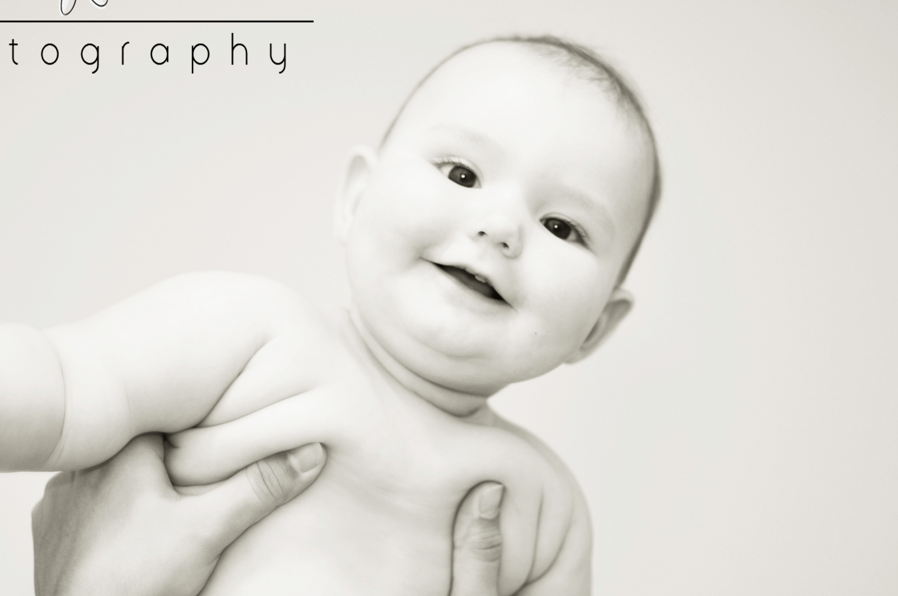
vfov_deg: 13.5
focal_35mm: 101
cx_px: 437
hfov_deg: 20.2
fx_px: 2516
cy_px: 303
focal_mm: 50
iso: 200
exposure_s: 1/80
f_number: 1.4
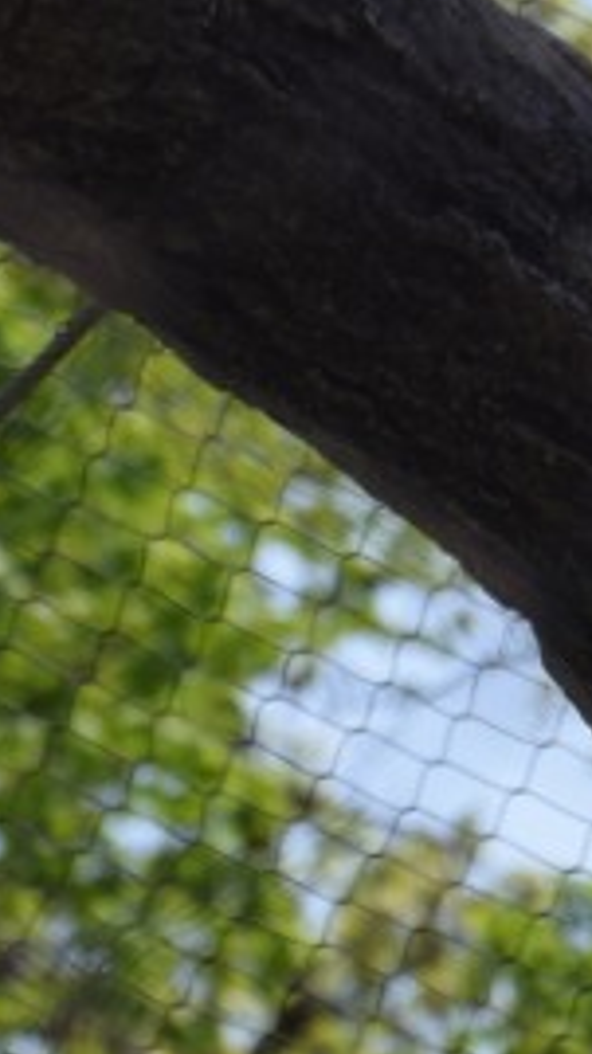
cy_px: 184
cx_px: 1125
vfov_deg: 4.0
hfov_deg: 2.2
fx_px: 15037
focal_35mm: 538
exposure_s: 1/640
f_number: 6.3
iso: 200
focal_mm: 90
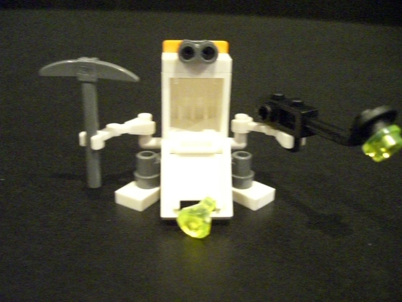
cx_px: 201
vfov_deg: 37.7
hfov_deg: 49.0
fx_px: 441
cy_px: 151
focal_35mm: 38
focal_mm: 6.3
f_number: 3.1
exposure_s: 1/15
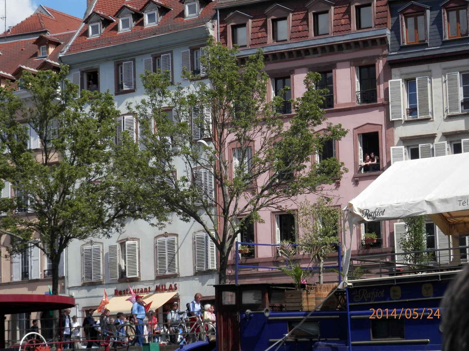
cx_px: 234
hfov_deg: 17.0
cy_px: 176
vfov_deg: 12.8
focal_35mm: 116
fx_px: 1572
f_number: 5.2
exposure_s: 1/500
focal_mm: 20.9
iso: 80
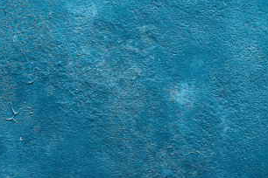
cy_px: 106
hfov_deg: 28.4
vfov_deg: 19.4
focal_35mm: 70
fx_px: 521
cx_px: 64
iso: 200
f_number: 8
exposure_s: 1/200
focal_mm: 23
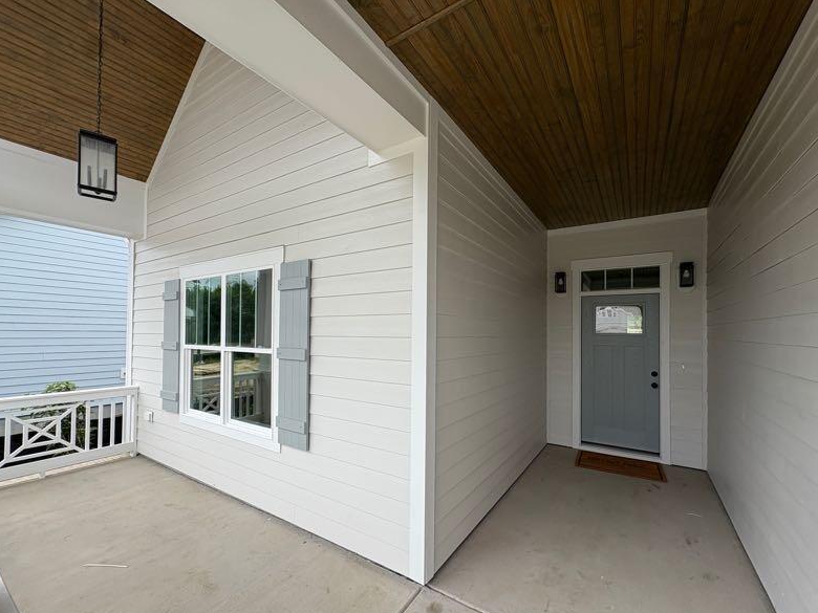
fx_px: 354
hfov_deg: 98.2
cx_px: 417
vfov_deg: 81.6
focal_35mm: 15
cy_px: 326
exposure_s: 1/544
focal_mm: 2.22
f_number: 2.2
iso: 40
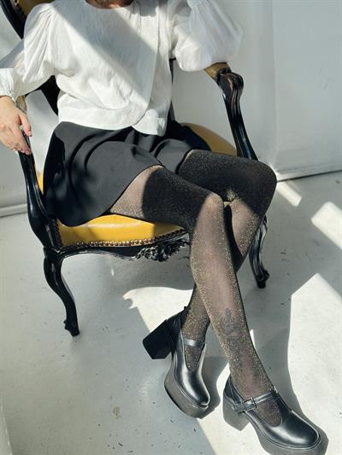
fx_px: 632
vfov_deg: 39.6
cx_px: 171
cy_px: 228
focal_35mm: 48
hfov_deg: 30.3
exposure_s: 1/2203
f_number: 1.78
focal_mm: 6.86
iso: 80
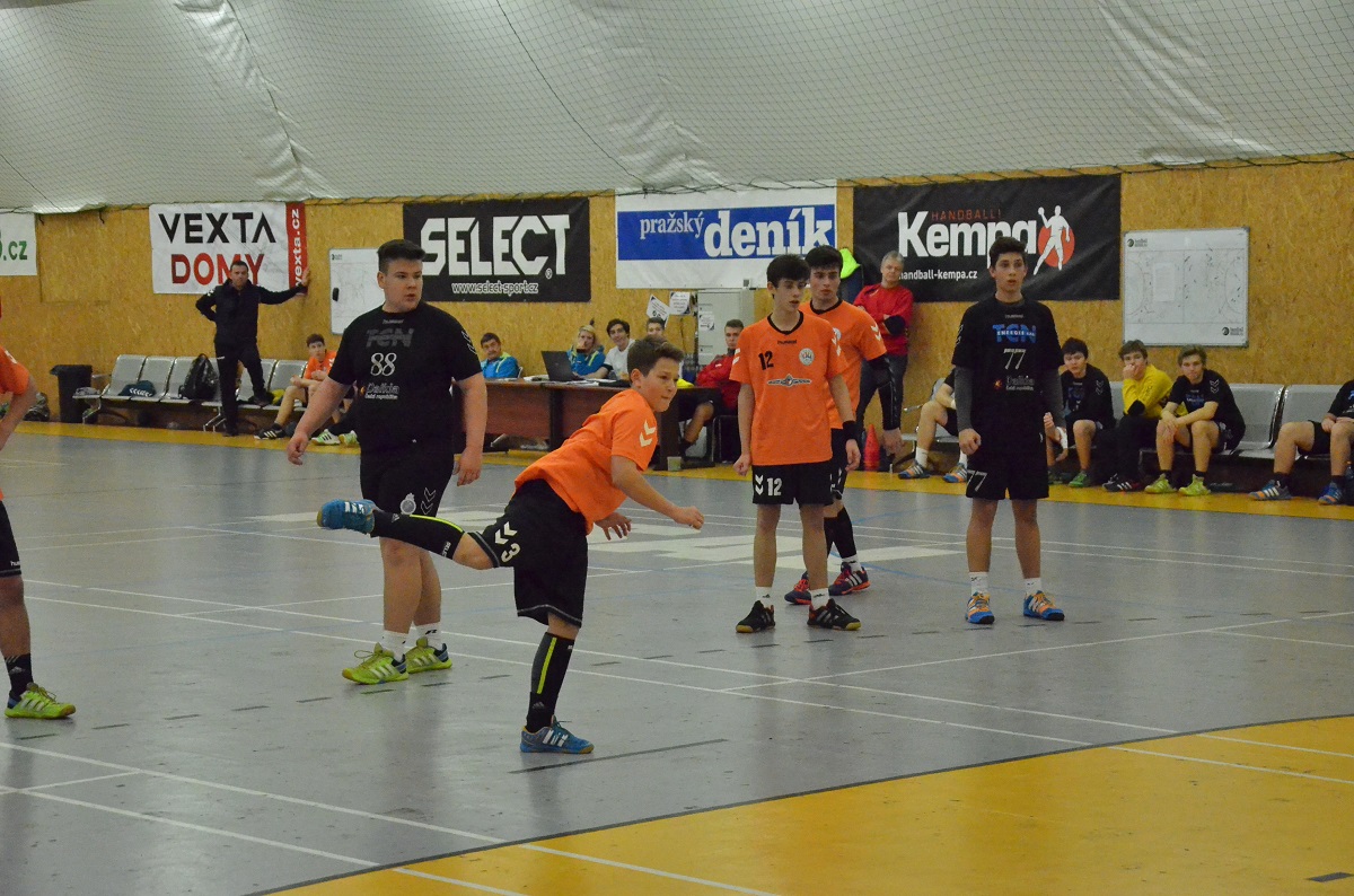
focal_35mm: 78
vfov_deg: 17.4
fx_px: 2927
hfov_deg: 26.0
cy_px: 448
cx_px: 677
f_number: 5.6
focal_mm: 52
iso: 6400
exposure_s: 1/1000
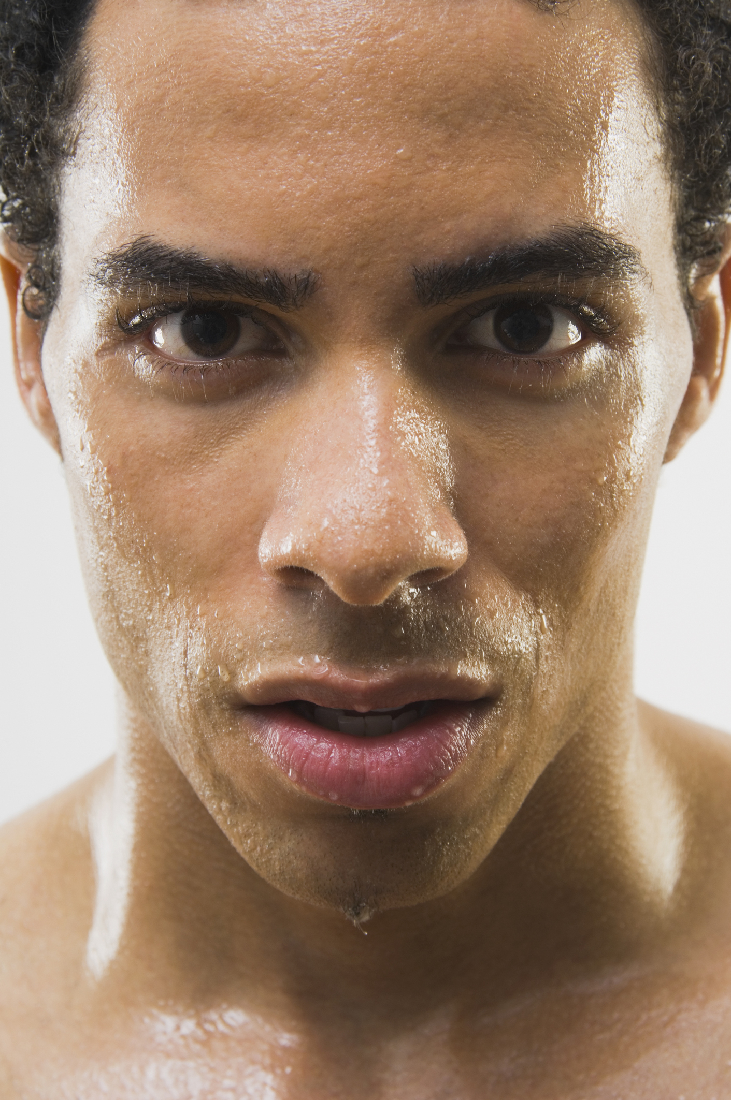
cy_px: 550
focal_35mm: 102
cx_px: 366
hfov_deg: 13.4
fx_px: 3115
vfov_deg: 20.0
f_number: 10
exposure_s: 1/160
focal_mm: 68
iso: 100
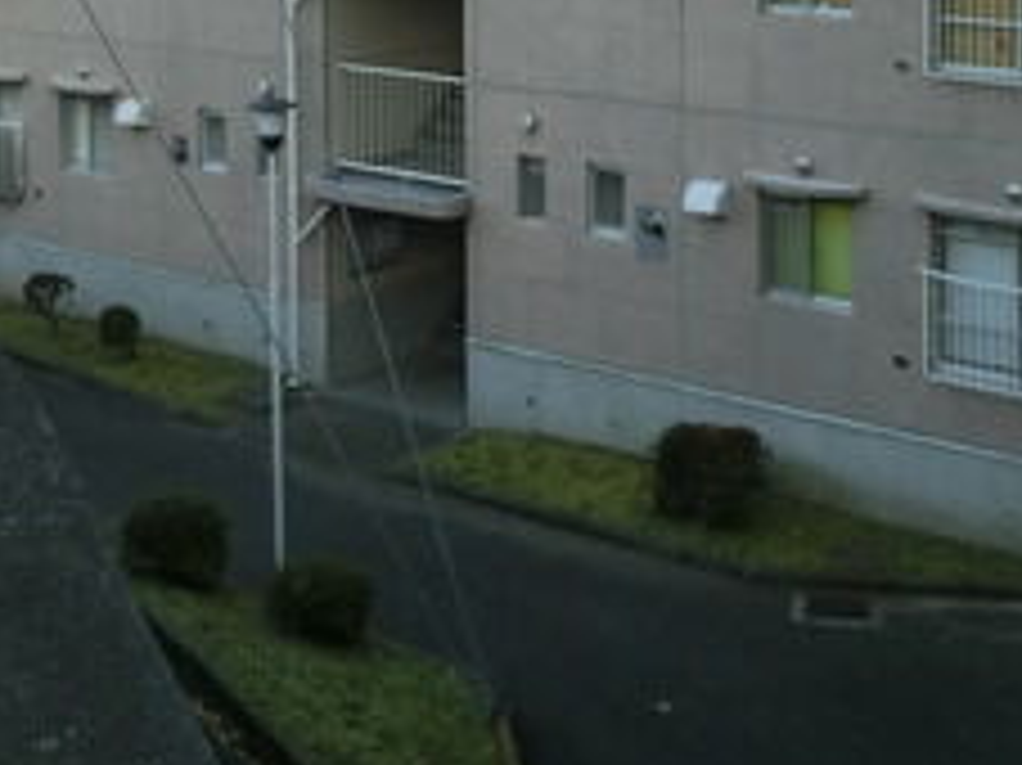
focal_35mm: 66
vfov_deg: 20.8
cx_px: 473
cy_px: -144
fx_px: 1948
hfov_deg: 29.4
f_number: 3.5
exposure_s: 1/250
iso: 80
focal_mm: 4.5
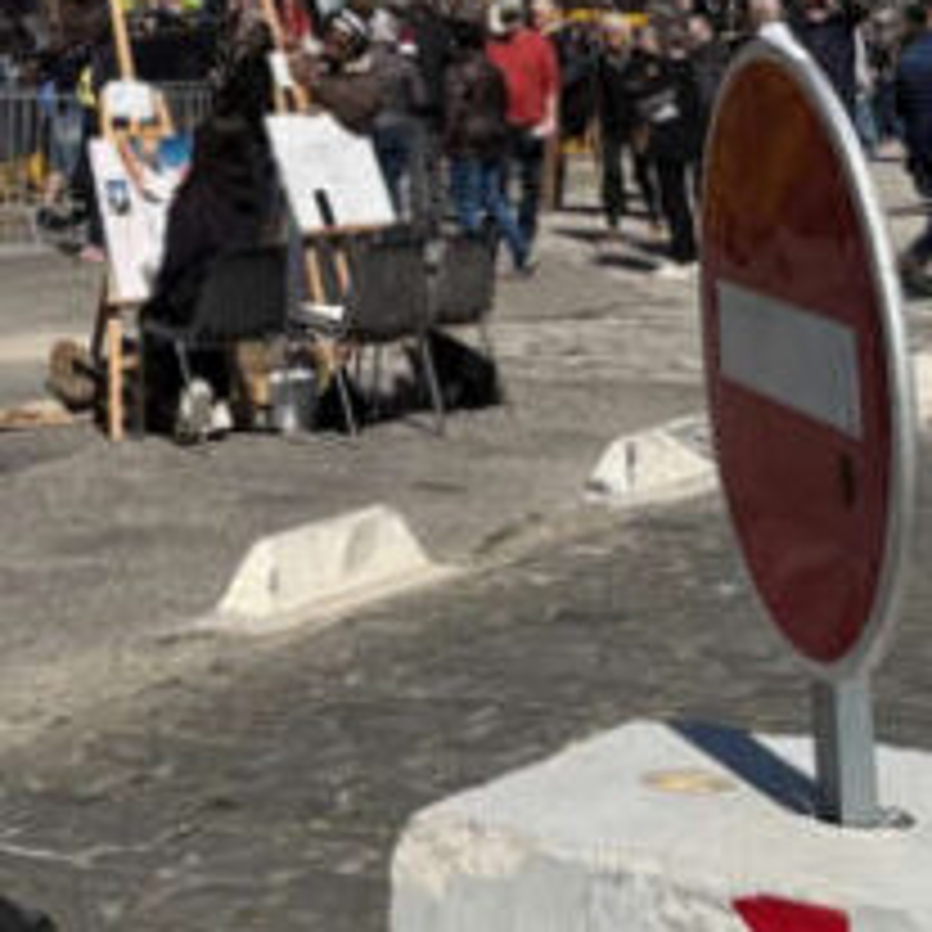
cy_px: -387
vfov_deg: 15.5
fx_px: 3198
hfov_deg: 16.5
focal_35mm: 105
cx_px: 216
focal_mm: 6.76
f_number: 1.78
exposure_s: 1/8130
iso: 80
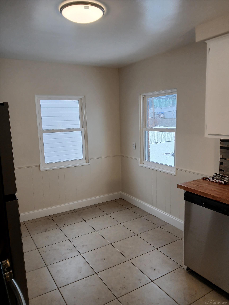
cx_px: 114
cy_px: 152
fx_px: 229
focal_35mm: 26
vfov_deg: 67.3
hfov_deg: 53.1
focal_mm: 3.98
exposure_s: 1/60
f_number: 1.8
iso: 64
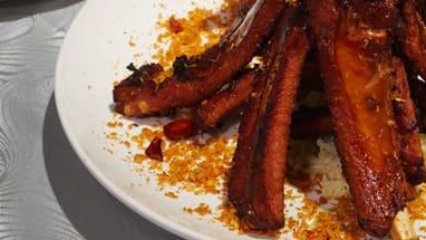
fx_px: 1118
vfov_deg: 12.2
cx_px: 371
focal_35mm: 99
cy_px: 65
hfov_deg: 21.2
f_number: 5.3
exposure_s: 1/60
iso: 800
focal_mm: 26
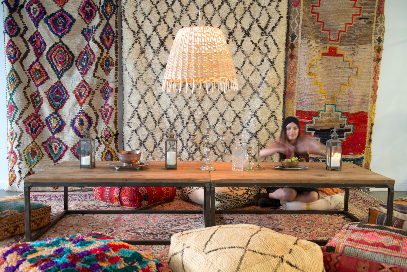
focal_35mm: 34
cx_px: 204
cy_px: 136
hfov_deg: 55.8
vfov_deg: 38.9
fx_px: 385
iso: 200
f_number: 3.5
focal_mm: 34
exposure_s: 1/8
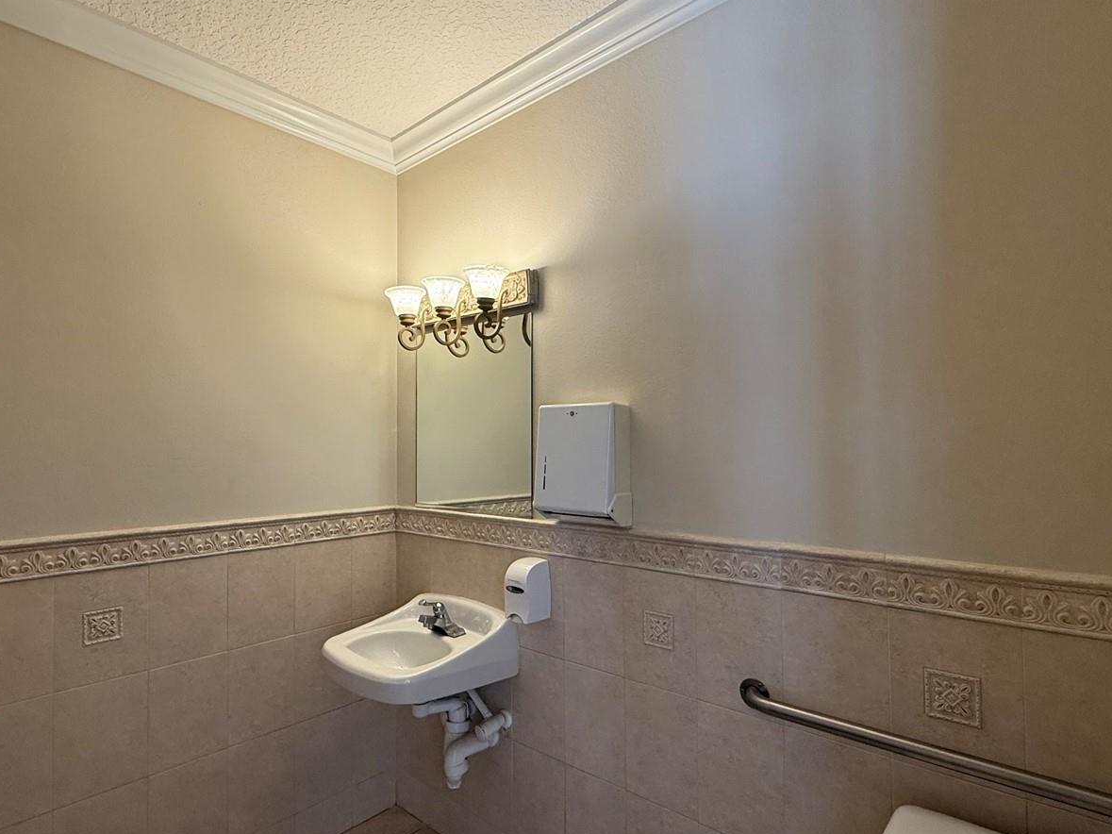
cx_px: 547
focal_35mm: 19
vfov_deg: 68.7
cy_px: 430
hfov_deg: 84.7
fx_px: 610
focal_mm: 2.22
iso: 160
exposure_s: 1/120
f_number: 2.2
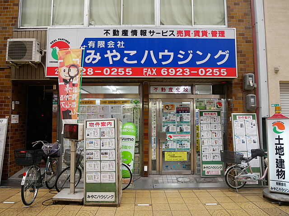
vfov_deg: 56.8
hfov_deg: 71.6
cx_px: 144
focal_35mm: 24
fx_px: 200
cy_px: 108
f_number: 3.5
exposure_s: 1/60
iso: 250
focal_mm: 12
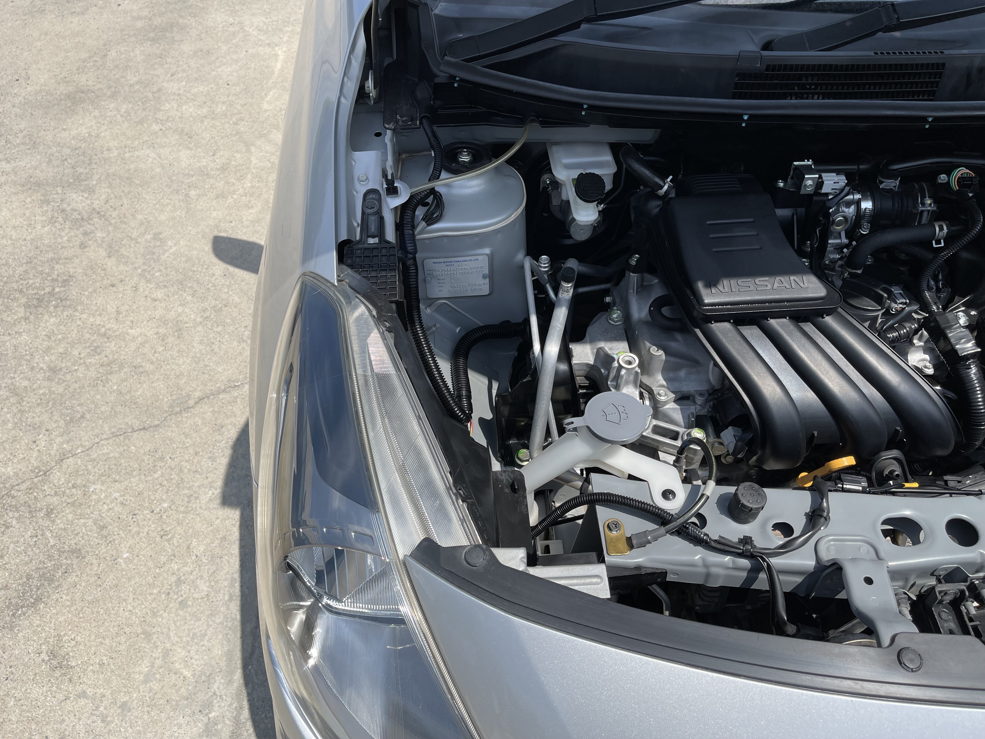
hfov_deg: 67.3
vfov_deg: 53.1
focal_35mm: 26
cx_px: 492
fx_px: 740
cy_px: 370
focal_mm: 5.1
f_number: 1.6
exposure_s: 1/4202
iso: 32
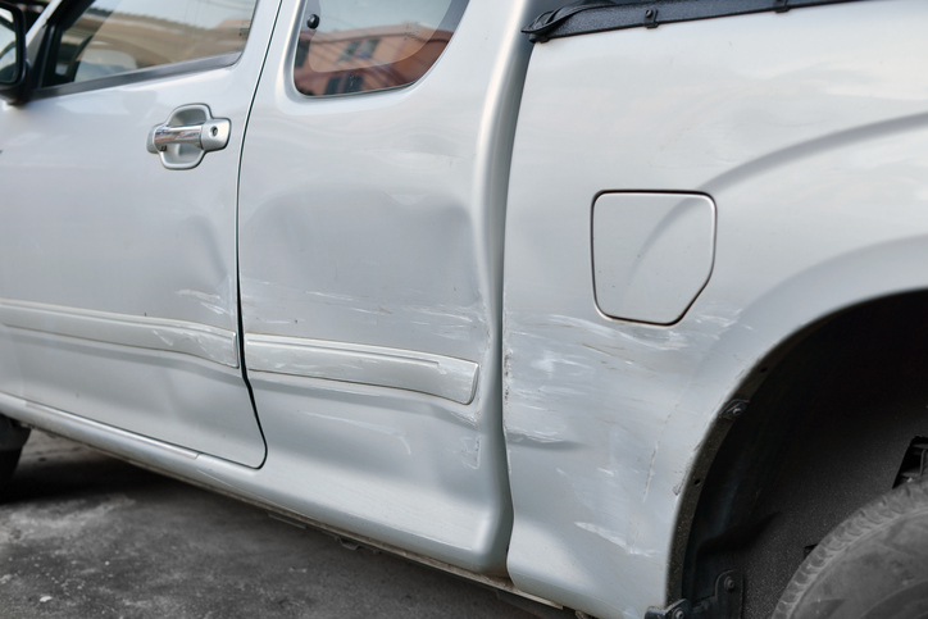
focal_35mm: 50
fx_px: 1289
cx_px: 464
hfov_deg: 39.6
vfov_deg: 27.0
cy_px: 310
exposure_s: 1/250
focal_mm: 50
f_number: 5
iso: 125
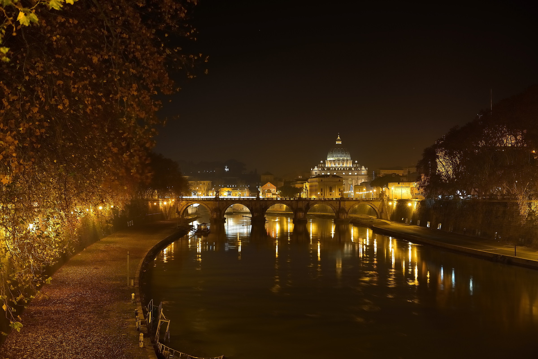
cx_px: 269
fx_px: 673
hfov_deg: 43.6
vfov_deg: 29.9
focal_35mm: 45
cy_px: 180
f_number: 4
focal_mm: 45
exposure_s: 2.5
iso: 100
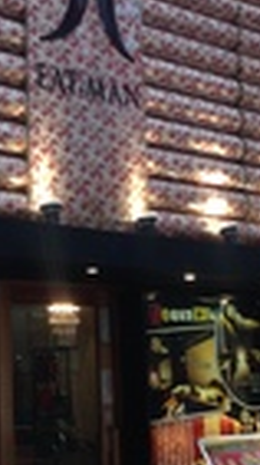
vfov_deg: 20.9
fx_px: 1254
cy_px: 188
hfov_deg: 11.8
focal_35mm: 102
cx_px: 56
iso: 80
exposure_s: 1/120
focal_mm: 4.12
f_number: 2.4
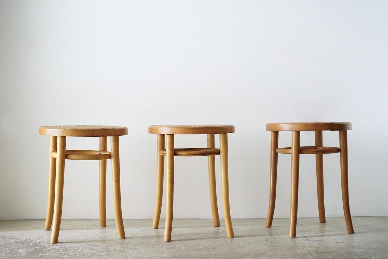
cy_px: 130
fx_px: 593
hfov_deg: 36.2
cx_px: 194
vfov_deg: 24.6
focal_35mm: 55
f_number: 3.5
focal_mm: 55
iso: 1000
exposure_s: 1/80
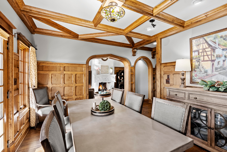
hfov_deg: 96.7
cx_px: 114
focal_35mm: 16
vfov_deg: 73.8
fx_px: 101
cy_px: 76
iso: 800
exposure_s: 1/4
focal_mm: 16
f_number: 8
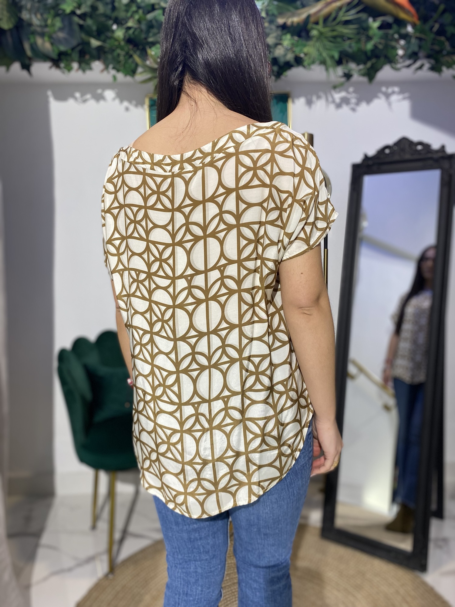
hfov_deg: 53.1
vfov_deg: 67.3
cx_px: 228
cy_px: 304
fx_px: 456
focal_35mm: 26
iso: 80
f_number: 1.8
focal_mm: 4.25
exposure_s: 1/100
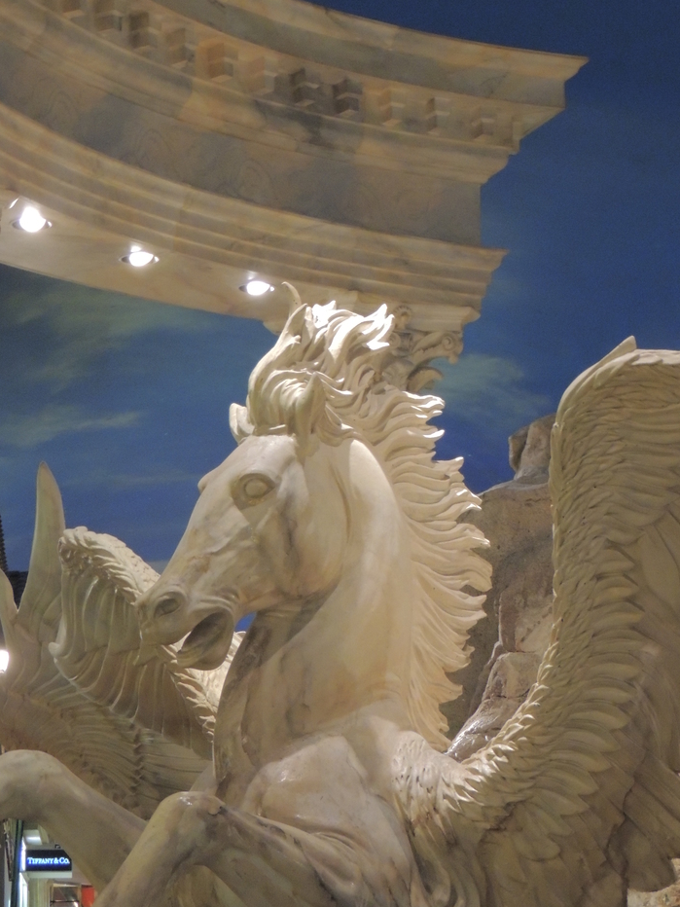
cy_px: 524
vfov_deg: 19.1
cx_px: 332
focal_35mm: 103
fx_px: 2698
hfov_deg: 14.4
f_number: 3.9
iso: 800
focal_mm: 13.3
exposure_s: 1/13
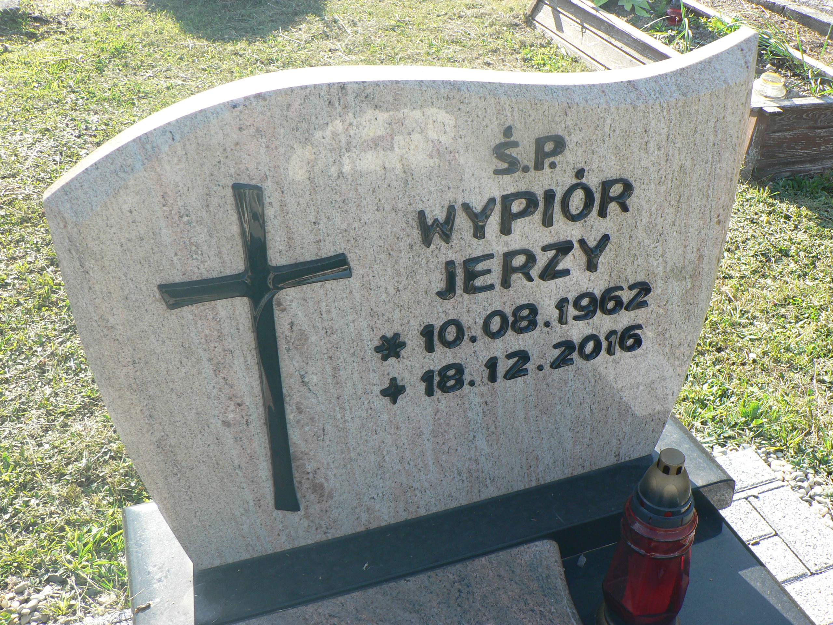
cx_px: 416
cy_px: 312
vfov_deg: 39.7
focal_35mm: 36
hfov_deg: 51.4
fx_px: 866
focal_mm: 6
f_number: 4
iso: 80
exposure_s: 1/125
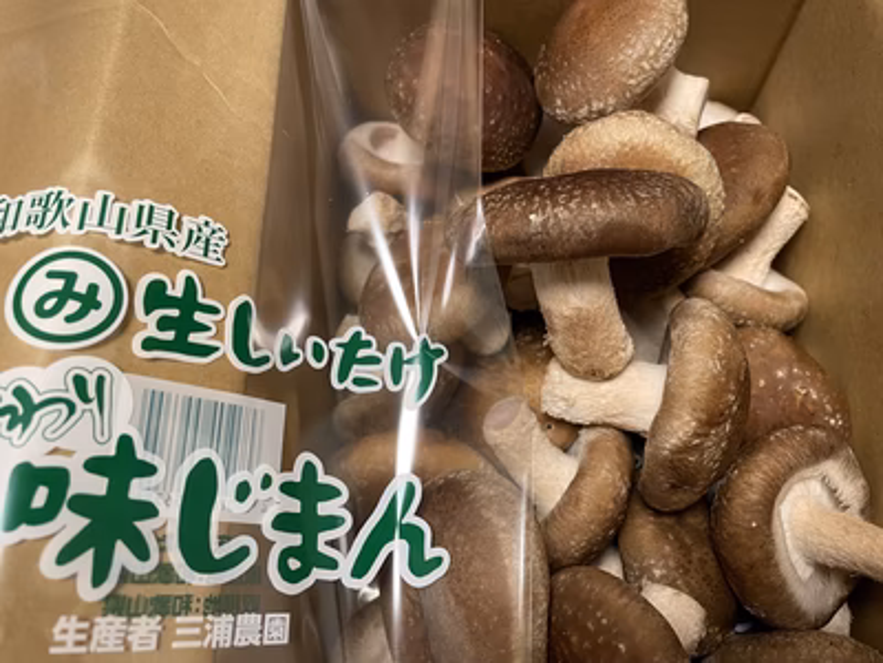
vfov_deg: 53.1
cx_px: 442
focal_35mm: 26
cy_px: 332
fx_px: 663
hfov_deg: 67.3
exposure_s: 1/50
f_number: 1.6
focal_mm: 4.2
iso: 160
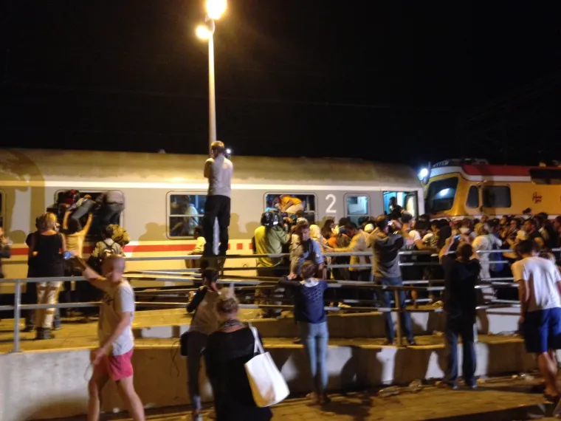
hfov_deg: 55.4
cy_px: 210
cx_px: 280
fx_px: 535
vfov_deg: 42.9
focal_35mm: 33
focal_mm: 4.12
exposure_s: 1/15
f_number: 2.4
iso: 640
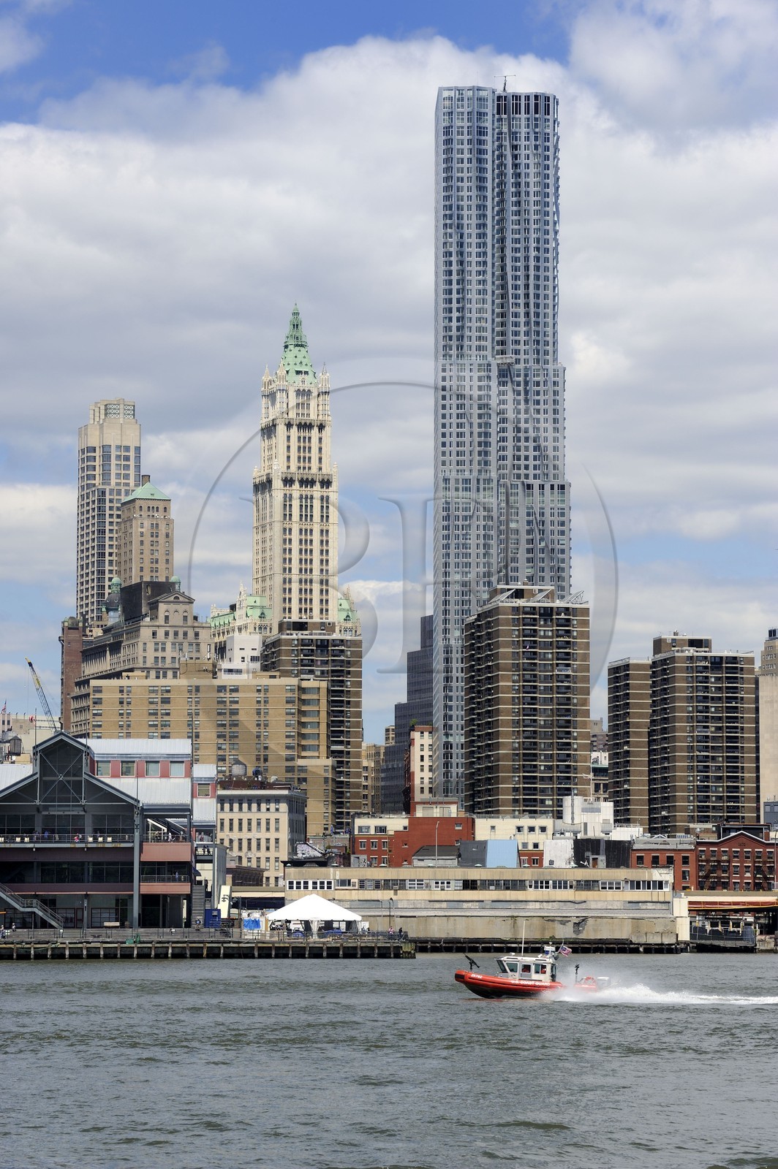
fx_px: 3767
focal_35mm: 116
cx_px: 389
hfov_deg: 11.8
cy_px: 584
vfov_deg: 17.7
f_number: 10
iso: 200
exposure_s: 1/400
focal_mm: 116
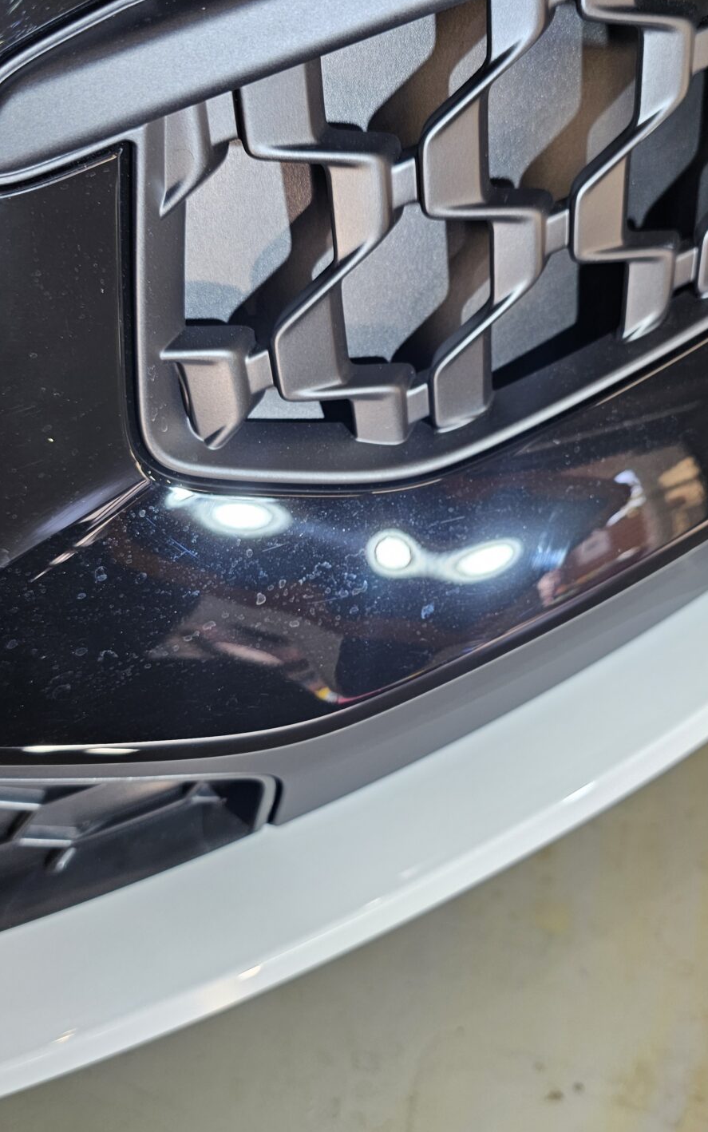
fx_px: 1018
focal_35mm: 33
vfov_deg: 58.1
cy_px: 571
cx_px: 382
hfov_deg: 38.3
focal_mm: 6.3
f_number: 1.7
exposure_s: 1/66
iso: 40
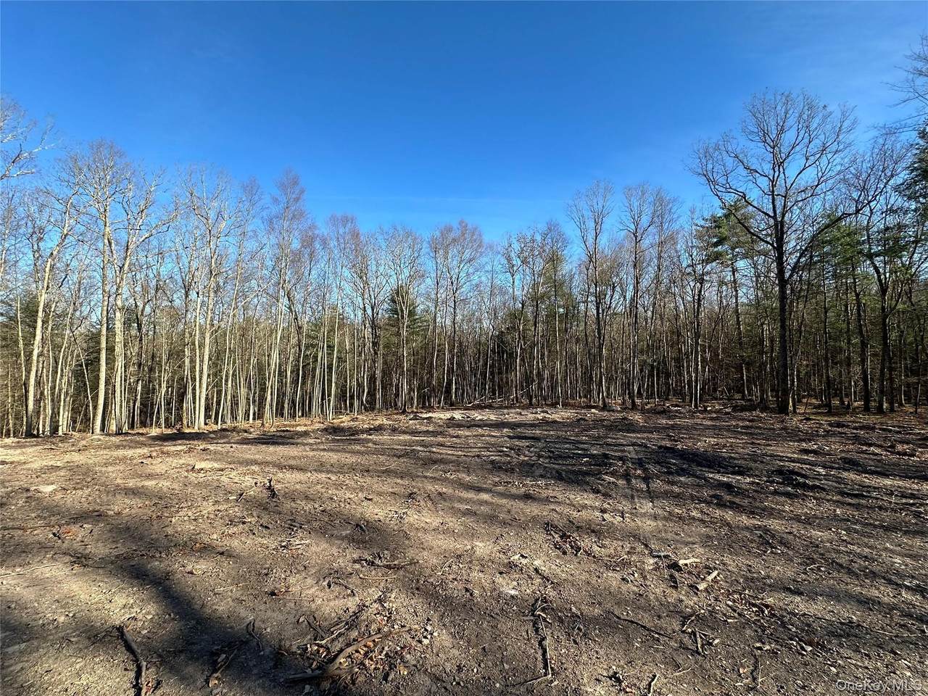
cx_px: 464
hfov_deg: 102.1
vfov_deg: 85.7
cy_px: 348
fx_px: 375
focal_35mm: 14
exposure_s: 1/698
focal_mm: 2.22
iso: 40
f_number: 2.2
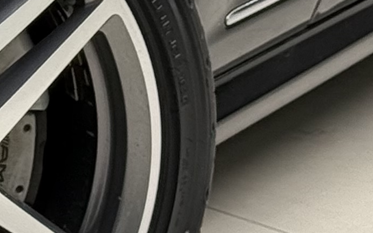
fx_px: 3019
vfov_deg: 4.4
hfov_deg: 6.5
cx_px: -687
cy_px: -159
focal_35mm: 297
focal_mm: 6.76
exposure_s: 1/566
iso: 100
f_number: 1.78
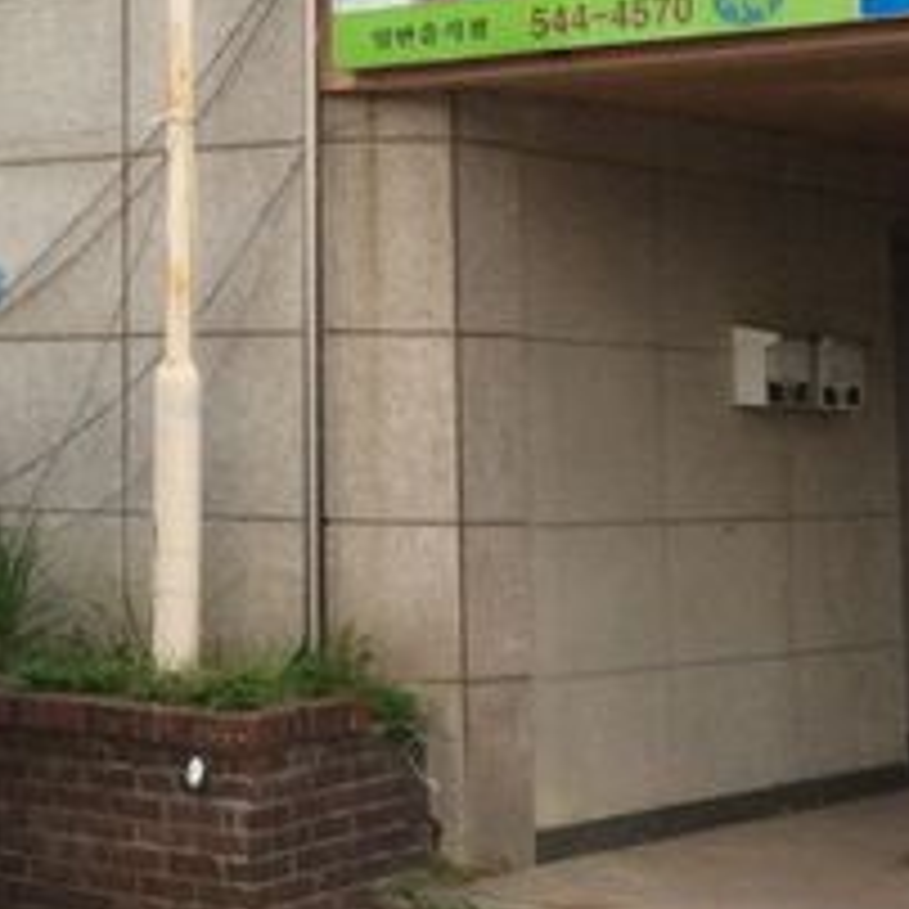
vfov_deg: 16.9
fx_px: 3001
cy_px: 45
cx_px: -88
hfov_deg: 16.7
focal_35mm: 101
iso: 40
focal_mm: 3.3
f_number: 2.4
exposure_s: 1/40
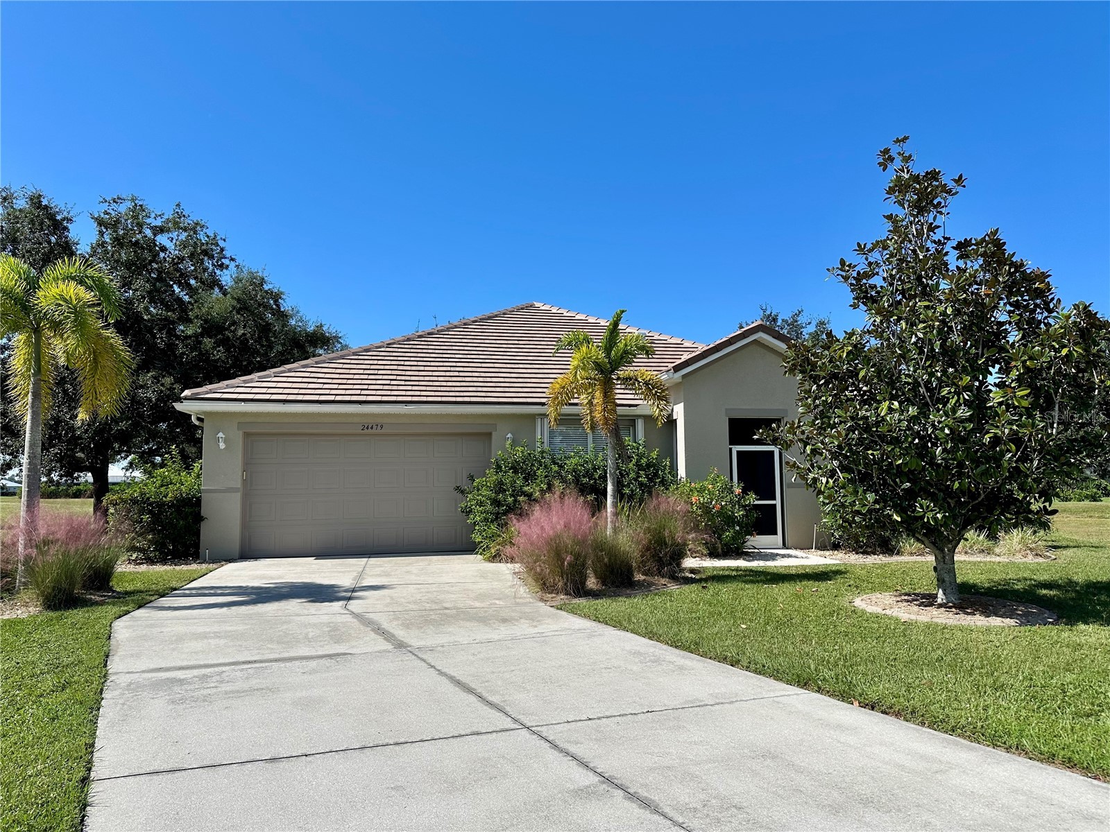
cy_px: 416
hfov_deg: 71.6
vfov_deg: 56.8
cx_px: 555
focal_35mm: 24
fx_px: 770
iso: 80
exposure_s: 1/5263
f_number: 1.78
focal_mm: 6.86
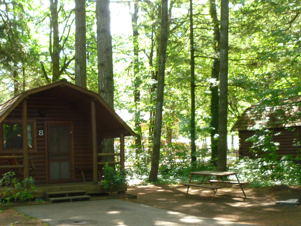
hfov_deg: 39.4
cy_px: 167
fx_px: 409
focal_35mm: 47
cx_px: 76
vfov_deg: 30.4
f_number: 3.3
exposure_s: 1/30
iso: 160
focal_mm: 5.2
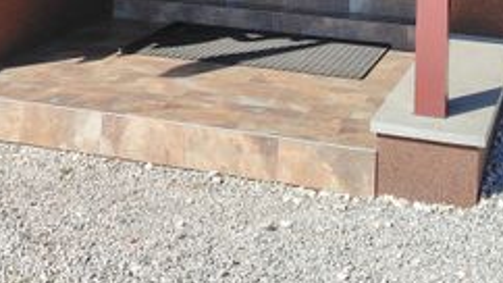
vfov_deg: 13.8
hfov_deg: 25.9
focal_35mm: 82
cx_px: 208
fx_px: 1093
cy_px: -144
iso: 100
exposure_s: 1/826
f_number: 1.75
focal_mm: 5.25
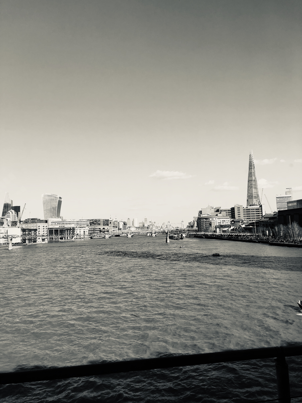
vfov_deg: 63.4
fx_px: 326
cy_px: 202
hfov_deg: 49.7
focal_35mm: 28
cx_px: 151
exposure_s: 1/1333
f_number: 1.8
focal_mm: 3.99
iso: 20
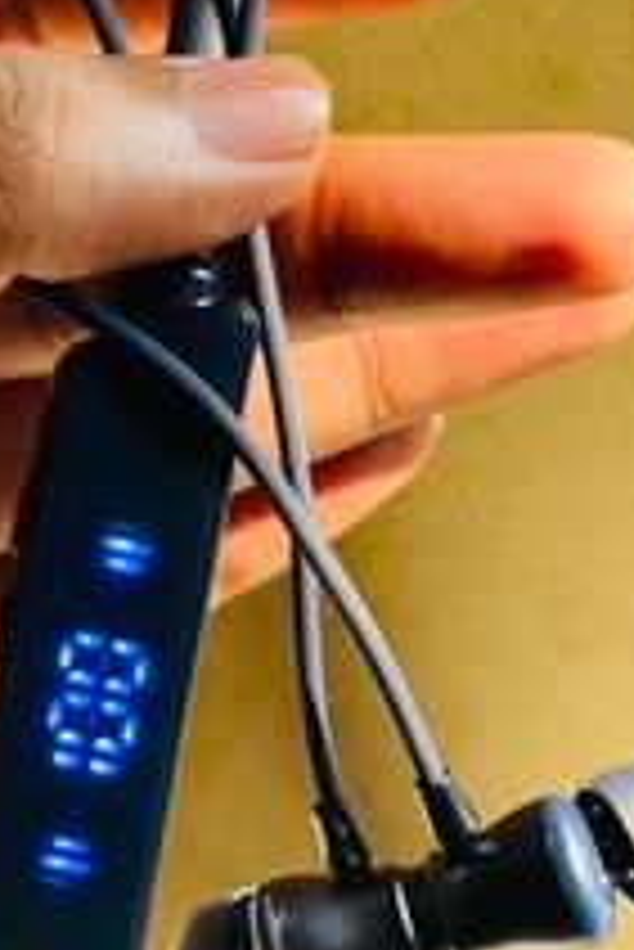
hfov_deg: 10.8
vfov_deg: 16.2
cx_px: 9
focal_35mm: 126
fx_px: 3323
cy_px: 486
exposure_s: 1/121
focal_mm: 7.5
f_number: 2.2
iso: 80
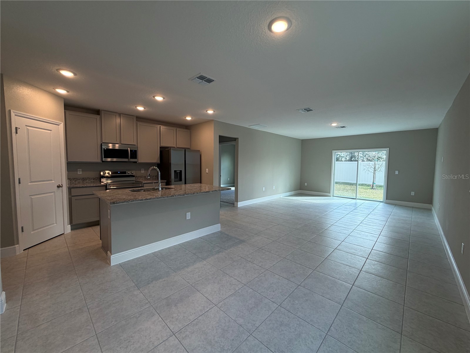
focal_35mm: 14
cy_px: 176
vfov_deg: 85.7
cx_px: 235
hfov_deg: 102.1
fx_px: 190
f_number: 2.2
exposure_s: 1/120
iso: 100
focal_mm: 2.22
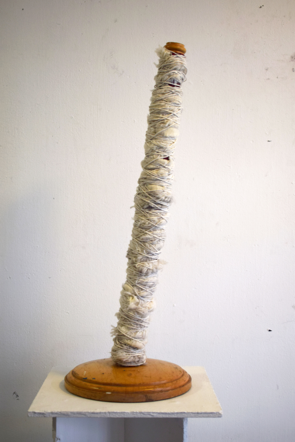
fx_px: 645
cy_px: 221
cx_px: 148
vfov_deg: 37.9
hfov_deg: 25.8
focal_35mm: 52
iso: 400
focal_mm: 35
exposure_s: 1/40
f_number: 4.5
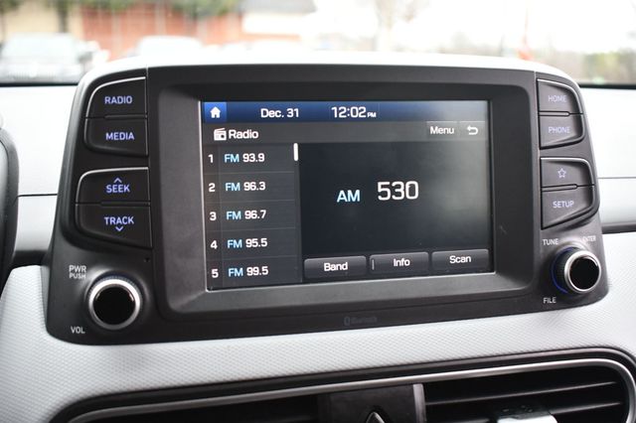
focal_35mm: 42
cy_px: 212
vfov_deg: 31.9
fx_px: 742
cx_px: 318
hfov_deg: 46.4
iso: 800
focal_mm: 28
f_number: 4.2
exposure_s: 1/160
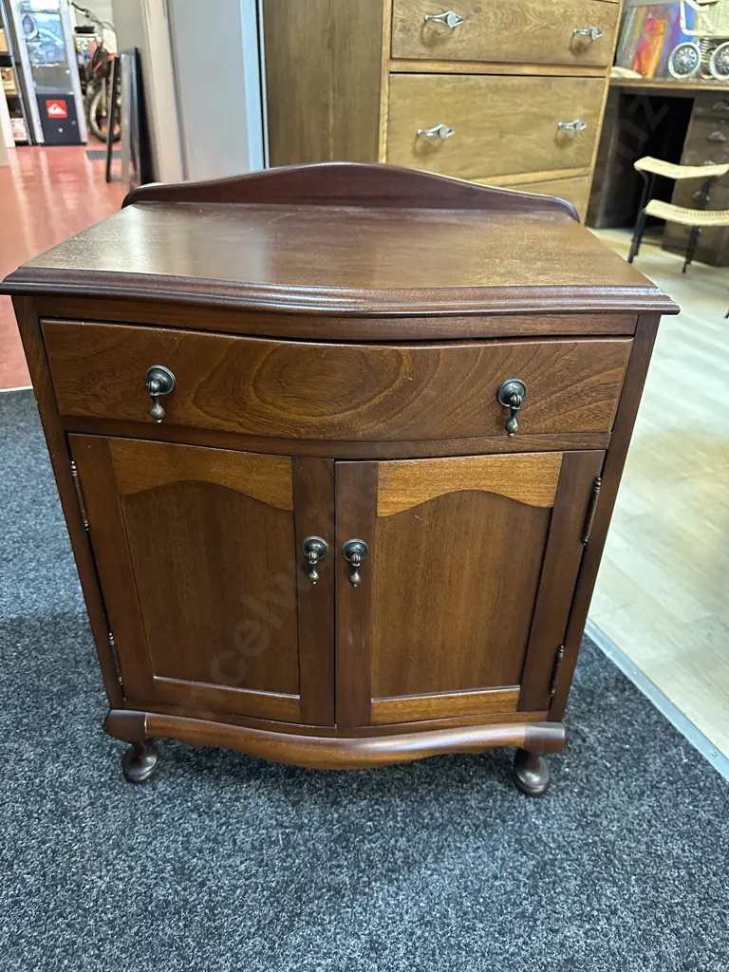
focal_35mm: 24
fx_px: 674
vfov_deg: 71.6
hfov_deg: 56.8
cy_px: 486
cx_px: 364
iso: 640
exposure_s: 1/33
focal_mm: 6.86
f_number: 1.78
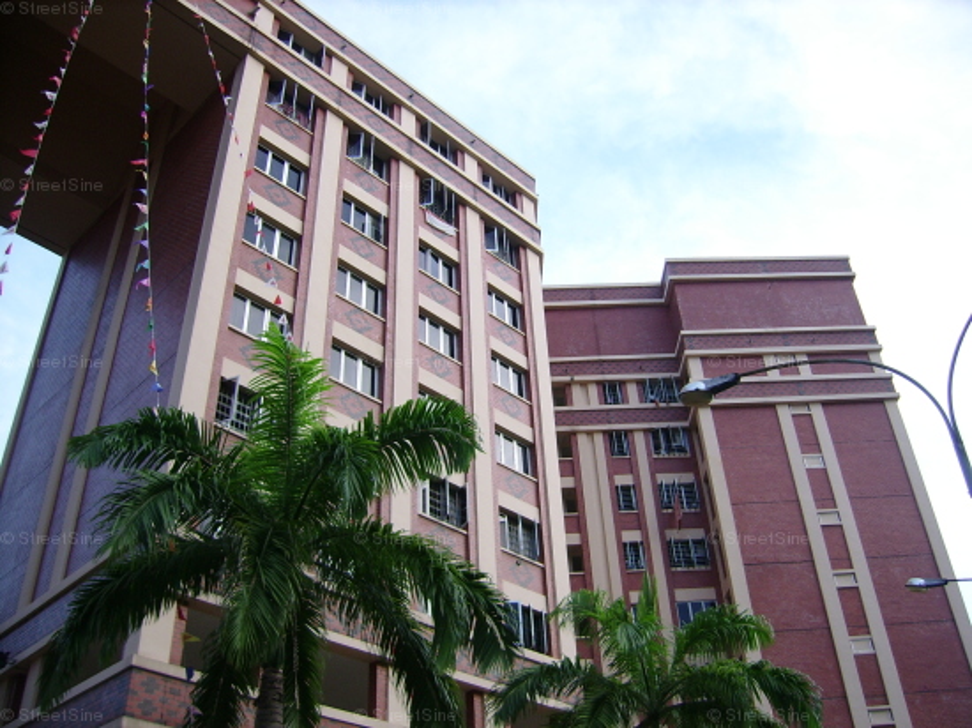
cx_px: 486
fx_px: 982
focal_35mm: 35
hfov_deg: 52.6
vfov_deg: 40.7
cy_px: 364
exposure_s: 1/162
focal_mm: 5.95
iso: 50
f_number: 2.8
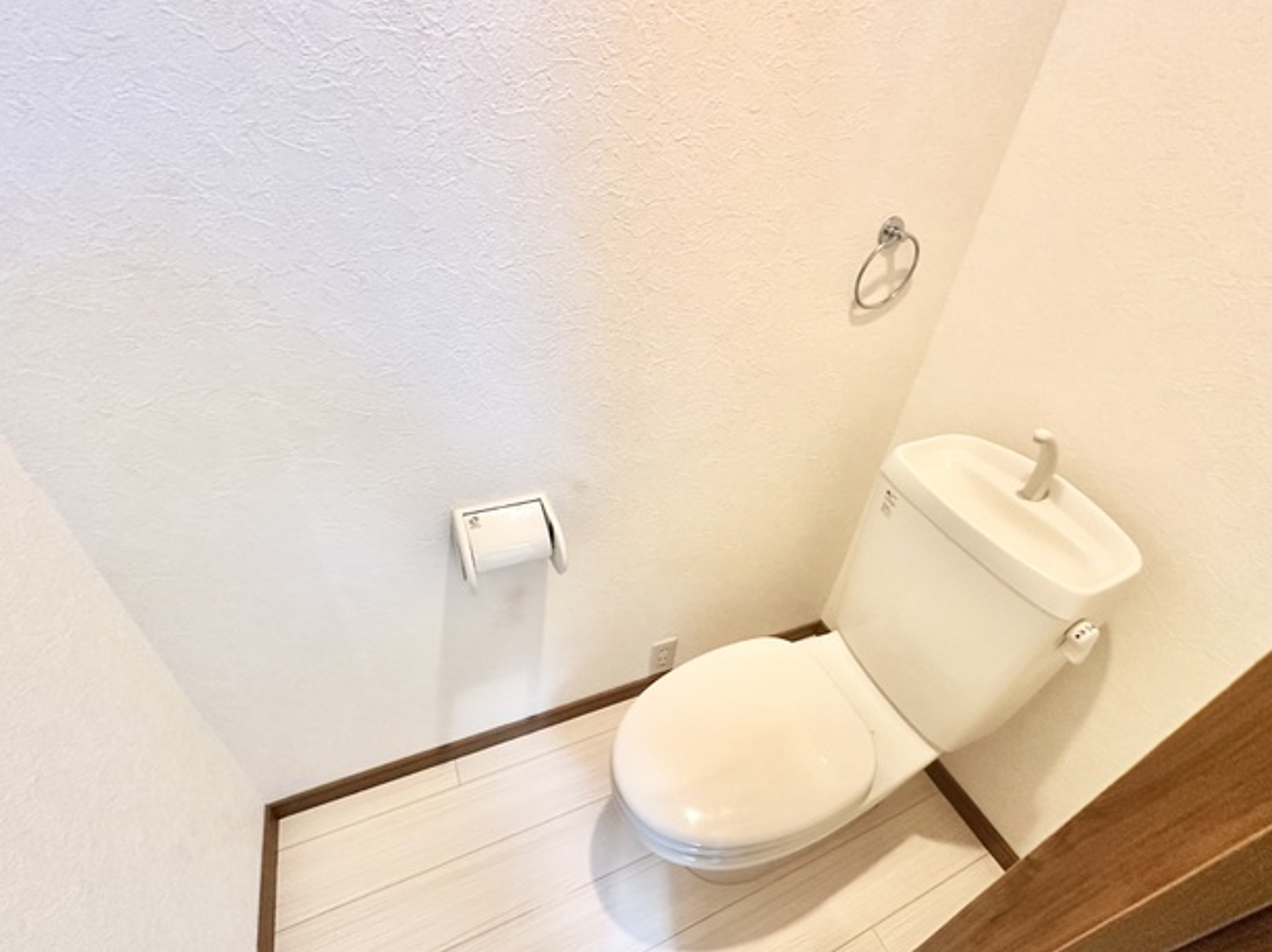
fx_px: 588
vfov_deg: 77.9
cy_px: 509
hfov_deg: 94.4
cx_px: 670
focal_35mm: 16
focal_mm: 2.22
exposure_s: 1/60
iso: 400
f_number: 2.2
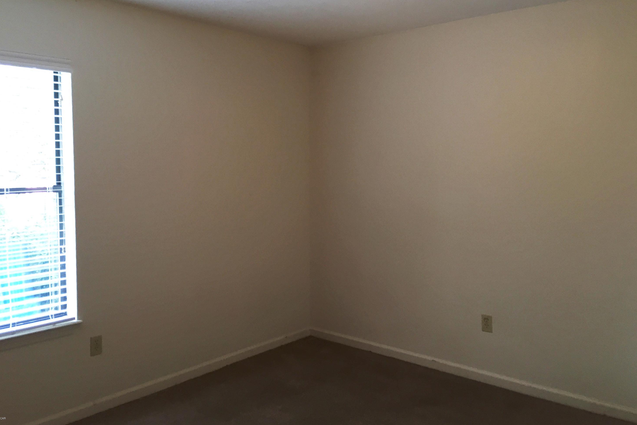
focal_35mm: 31
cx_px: 316
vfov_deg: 42.3
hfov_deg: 60.3
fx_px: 548
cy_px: 188
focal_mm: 4.15
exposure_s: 1/30
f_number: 2.2
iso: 80
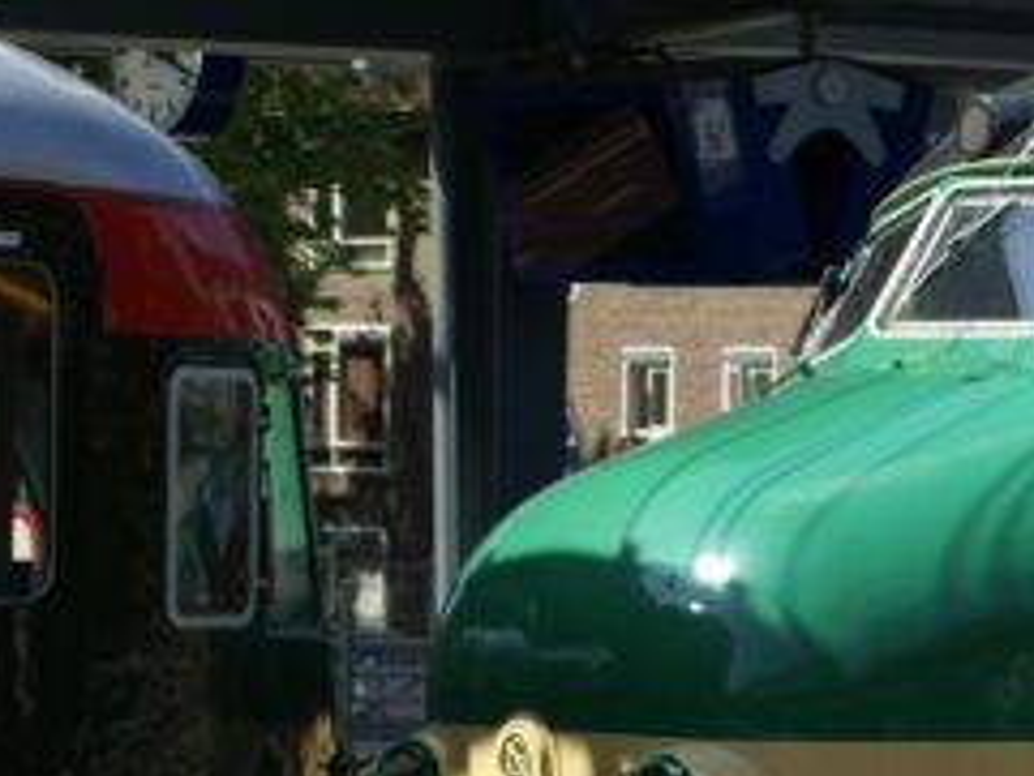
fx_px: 7531
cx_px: 712
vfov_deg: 5.9
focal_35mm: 252
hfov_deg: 7.8
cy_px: 720
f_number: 8
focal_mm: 70
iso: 100
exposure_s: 1/160
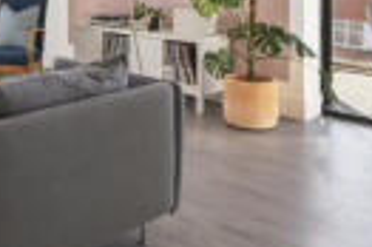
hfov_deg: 36.6
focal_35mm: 51
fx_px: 526
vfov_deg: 24.4
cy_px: -33
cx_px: 40
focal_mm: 14
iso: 200
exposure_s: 1/5
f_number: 16
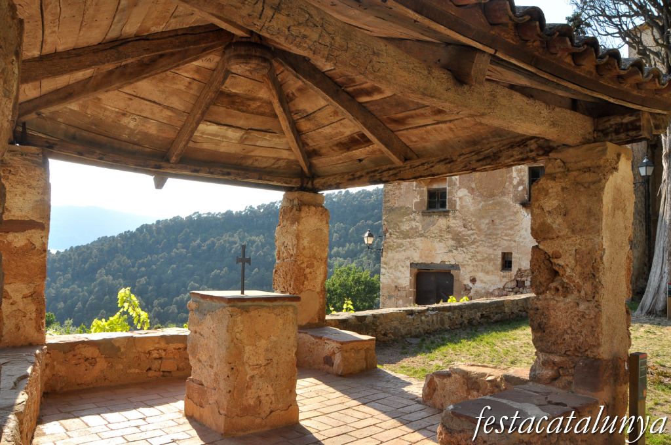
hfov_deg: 67.4
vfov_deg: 47.8
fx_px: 503
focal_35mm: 27
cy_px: 222
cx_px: 336
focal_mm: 18
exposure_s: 1/320
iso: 500
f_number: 9
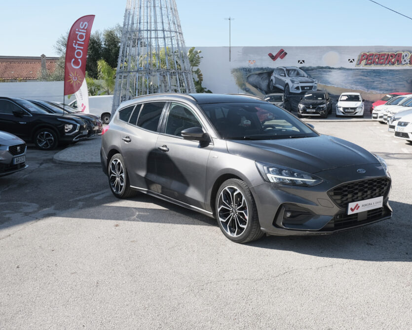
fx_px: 463
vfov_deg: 39.2
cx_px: 245
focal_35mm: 38
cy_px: 163
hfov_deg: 47.7
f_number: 9
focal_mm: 22.1
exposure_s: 1/160
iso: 160
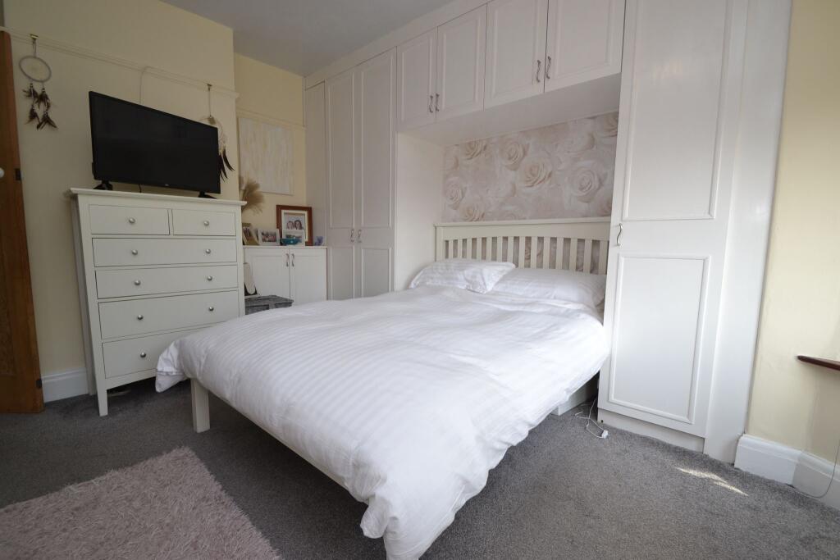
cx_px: 420
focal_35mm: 15
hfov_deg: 100.4
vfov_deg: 77.3
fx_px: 350
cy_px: 280
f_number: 5.6
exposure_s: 1/125
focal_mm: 10
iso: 400
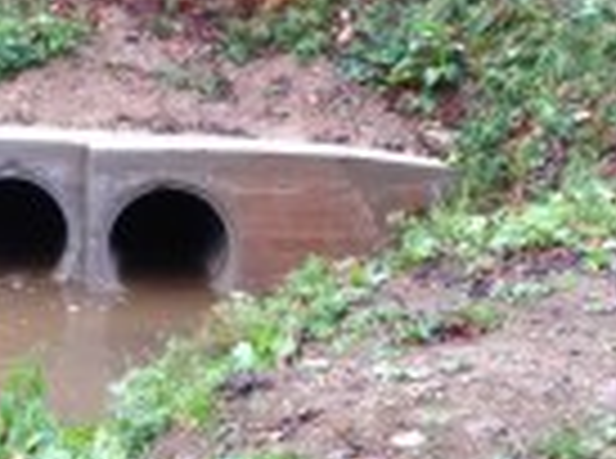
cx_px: 63
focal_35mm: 116
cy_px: 400
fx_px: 2059
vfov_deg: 12.6
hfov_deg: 16.8
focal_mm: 4.12
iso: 64
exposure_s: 1/40
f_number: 2.4
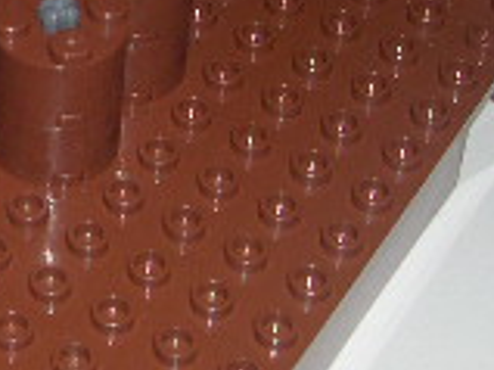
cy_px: -50
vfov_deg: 9.6
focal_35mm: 153
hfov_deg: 12.4
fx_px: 2182
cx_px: -193
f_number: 7.6
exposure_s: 1/60
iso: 100
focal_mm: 8
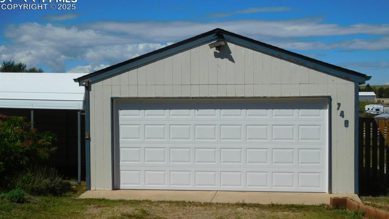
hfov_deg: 34.4
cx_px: 198
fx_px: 629
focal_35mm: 61
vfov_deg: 19.7
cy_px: 137
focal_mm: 9.8
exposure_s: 1/800
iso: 125
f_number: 8.4
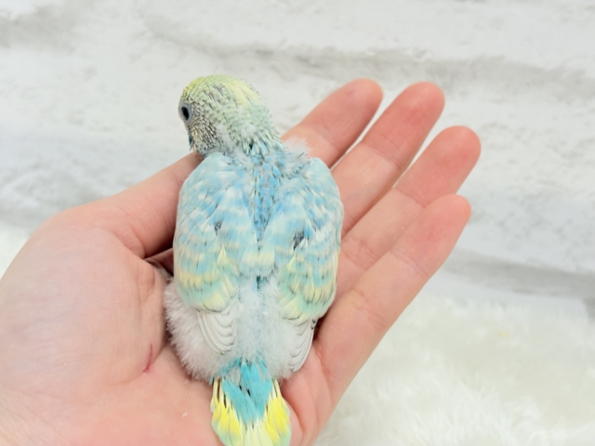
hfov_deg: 36.8
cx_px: 298
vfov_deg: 28.0
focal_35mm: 52
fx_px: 894
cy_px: 223
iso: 80
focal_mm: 5.96
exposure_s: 1/100
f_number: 1.6
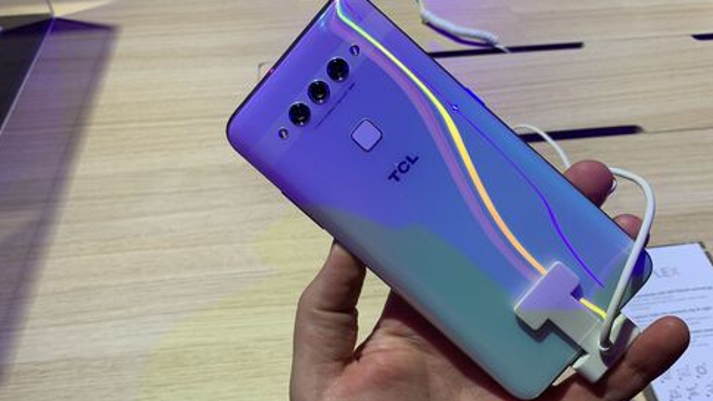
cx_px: 386
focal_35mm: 32
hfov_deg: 60.9
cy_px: 229
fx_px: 605
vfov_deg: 36.6
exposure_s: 1/111
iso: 64
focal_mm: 4.25
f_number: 1.8
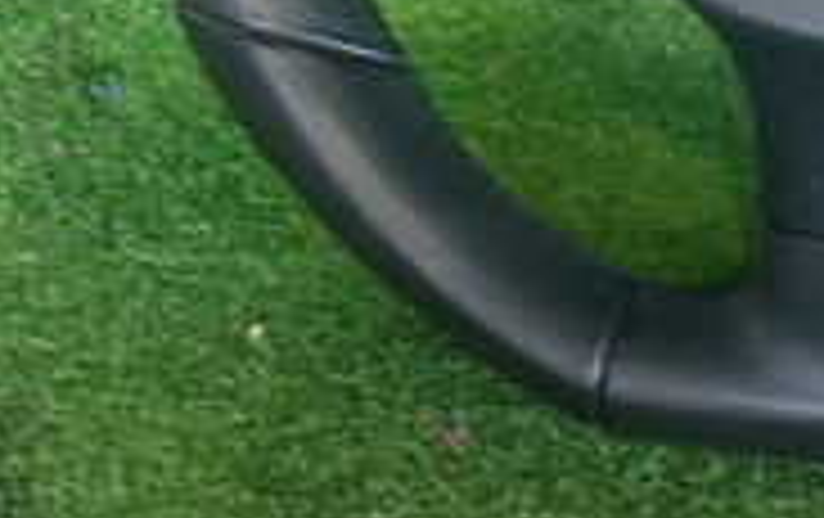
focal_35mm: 104
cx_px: 901
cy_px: -342
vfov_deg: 11.9
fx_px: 2339
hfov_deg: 19.2
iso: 200
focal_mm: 5.4
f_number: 2.3
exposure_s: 1/40
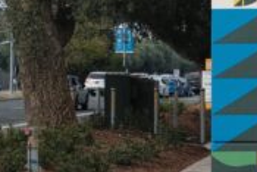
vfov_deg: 7.5
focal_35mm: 180
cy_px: -106
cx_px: 413
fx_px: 1286
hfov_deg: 10.9
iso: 400
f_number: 5.6
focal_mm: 27
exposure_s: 1/1000
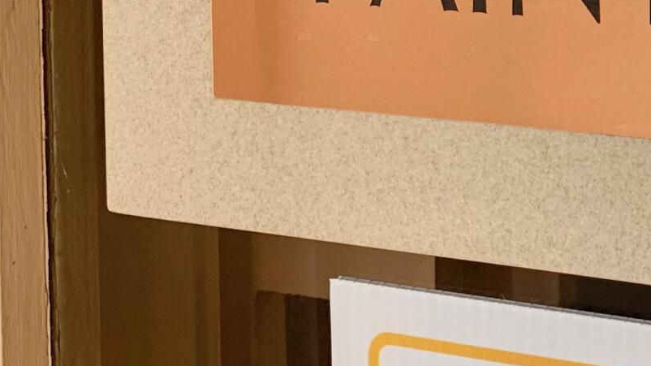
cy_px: -287
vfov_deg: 10.7
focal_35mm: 106
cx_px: 785
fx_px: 1830
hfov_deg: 19.0
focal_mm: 4.25
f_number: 1.8
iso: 40
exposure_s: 1/121
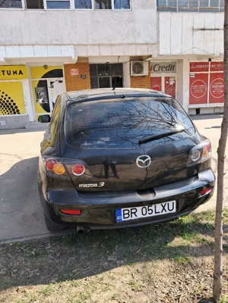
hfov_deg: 51.4
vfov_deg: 65.3
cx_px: 114
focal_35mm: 27
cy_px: 152
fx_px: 237
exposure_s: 1/167
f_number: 1.8
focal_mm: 4
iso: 50
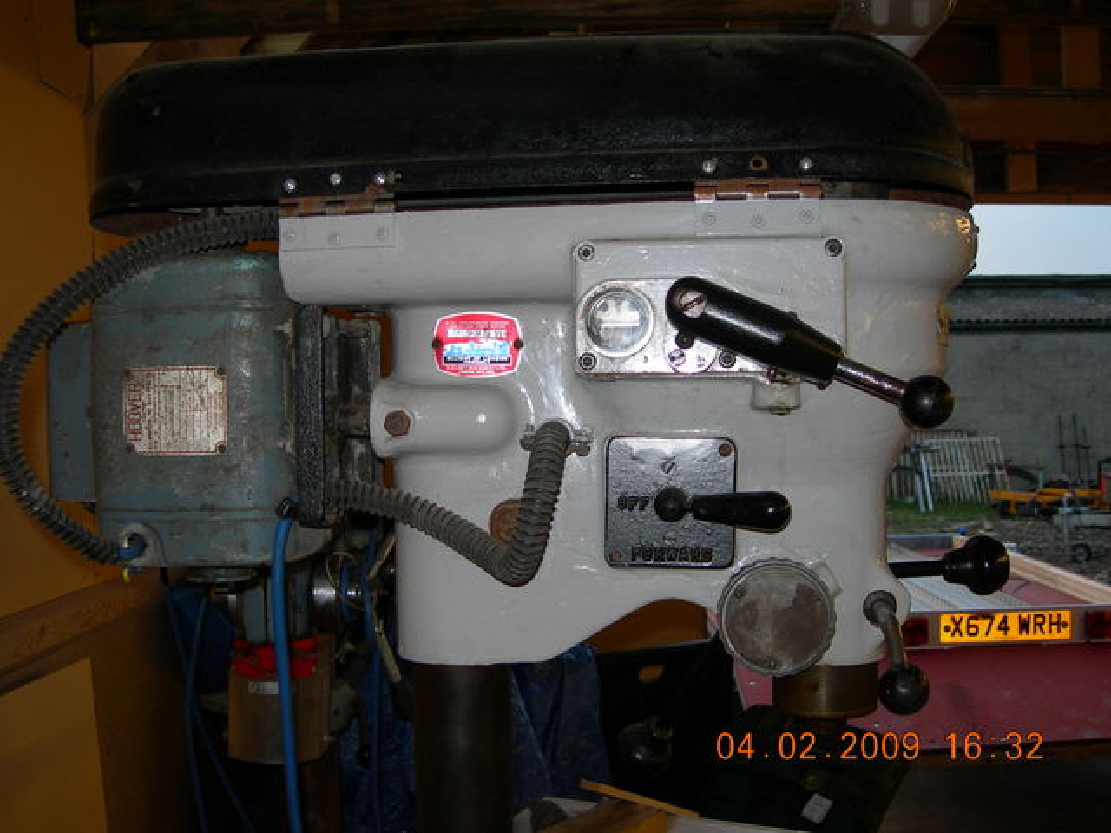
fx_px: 1220
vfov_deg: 37.7
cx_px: 556
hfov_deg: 49.0
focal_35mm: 38
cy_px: 416
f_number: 2.8
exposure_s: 1/60.1
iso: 50
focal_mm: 7.8
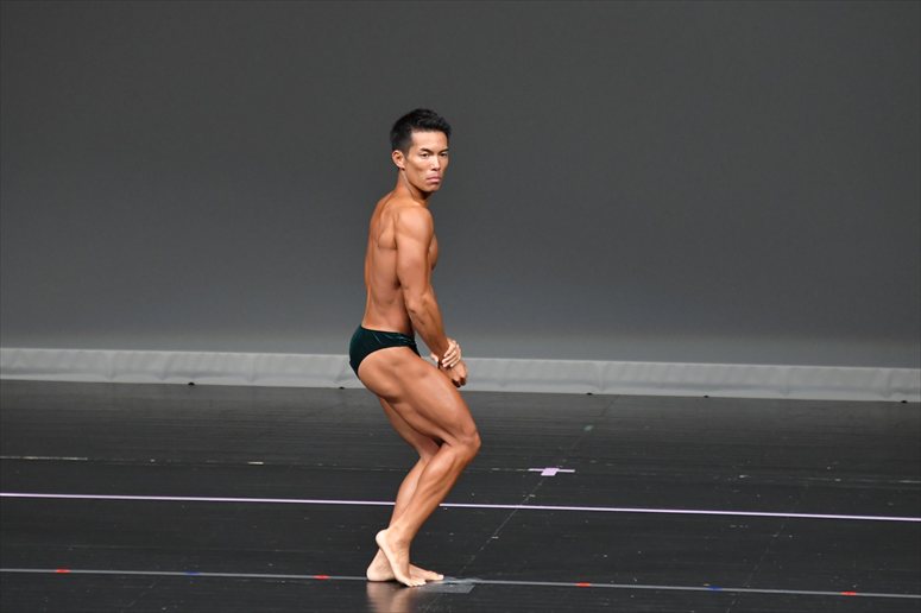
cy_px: 306
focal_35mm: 315
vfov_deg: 4.4
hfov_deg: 6.5
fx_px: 8055
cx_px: 460
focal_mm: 210
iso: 4000
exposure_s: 1/400
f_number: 5.6
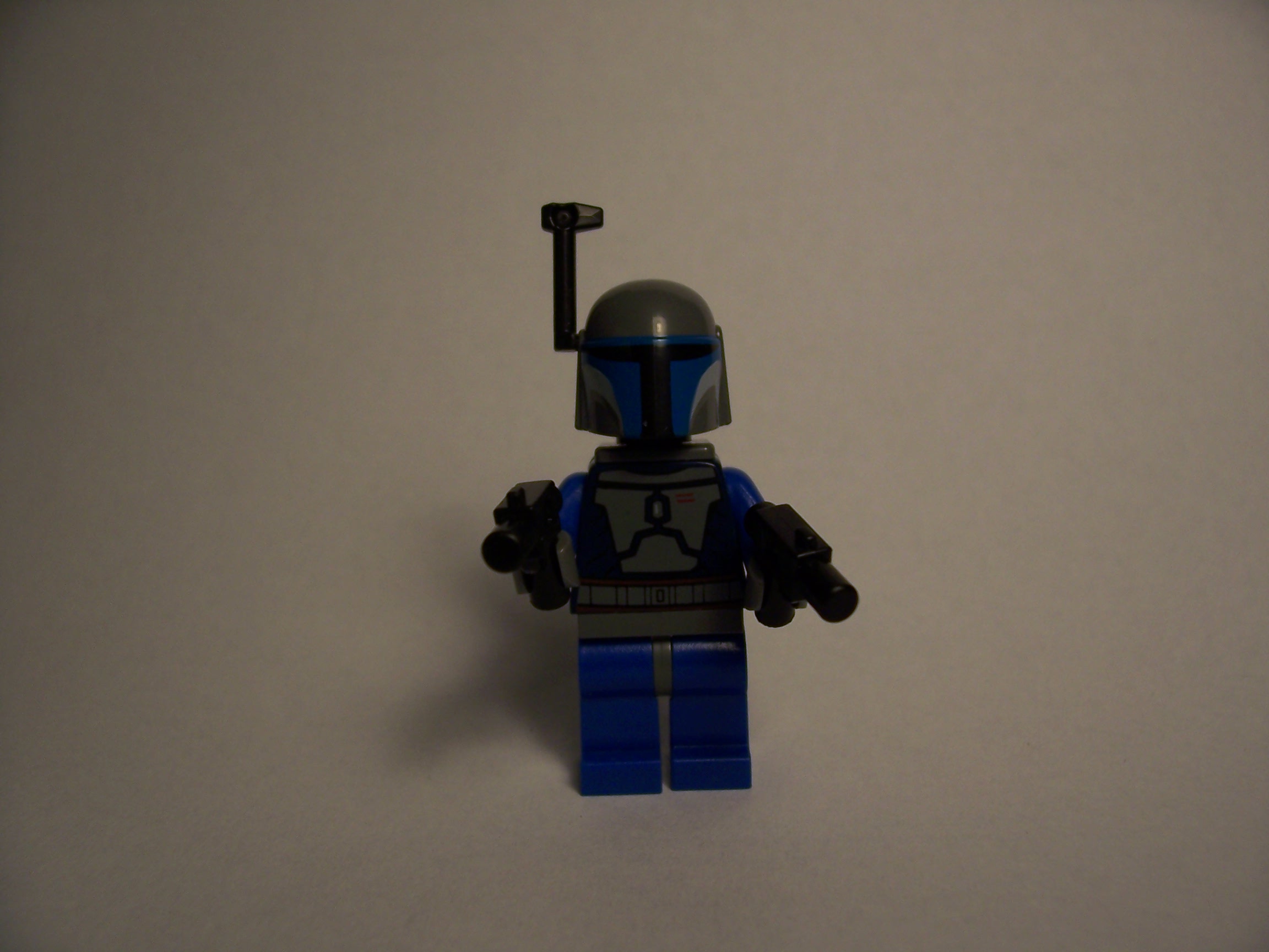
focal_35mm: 34
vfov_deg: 41.8
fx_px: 1246
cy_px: 476
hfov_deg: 54.0
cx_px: 634
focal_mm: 5.6
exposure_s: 1/125
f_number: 2.7
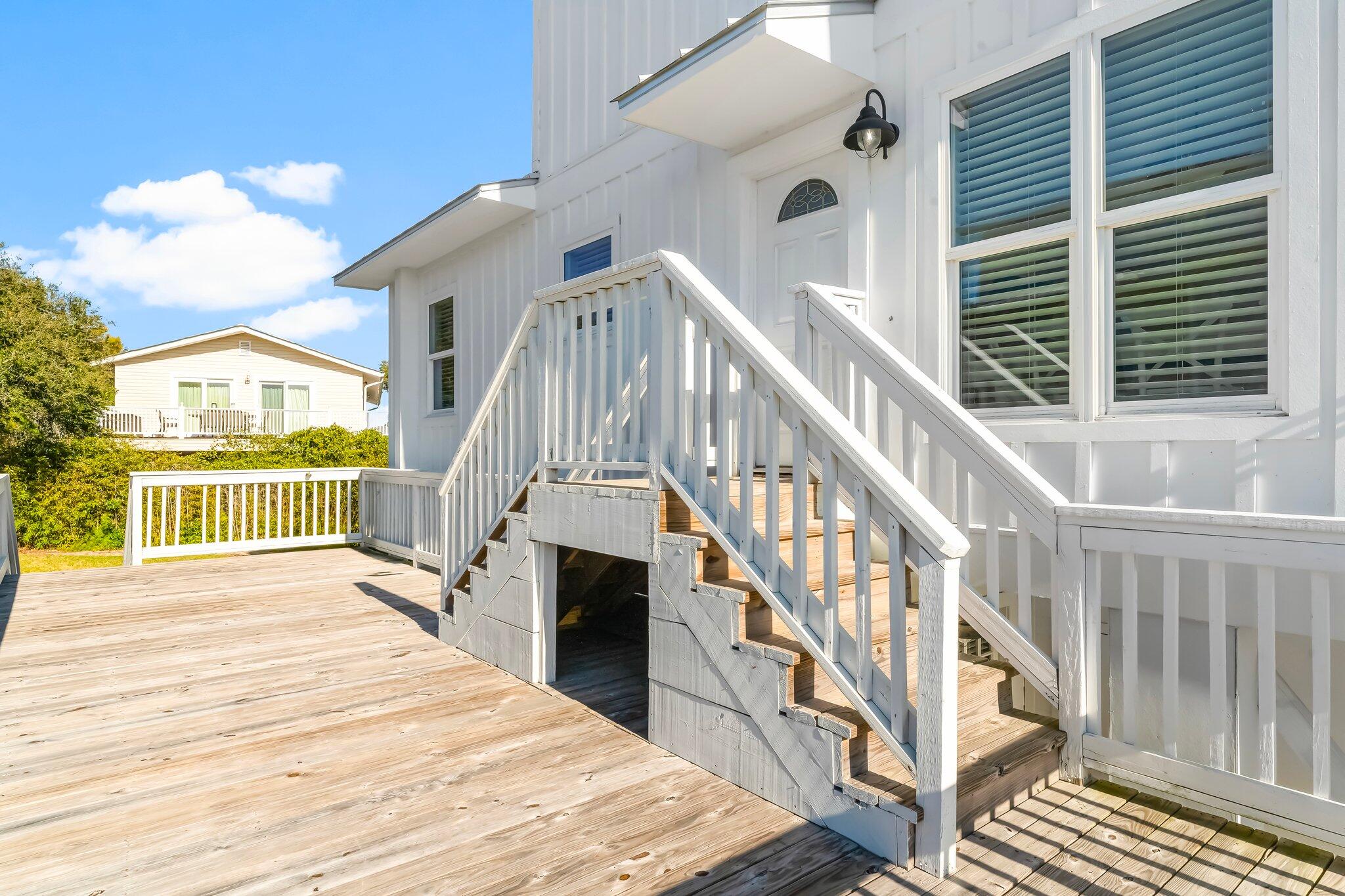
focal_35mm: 19
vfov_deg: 63.7
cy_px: 448
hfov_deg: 86.0
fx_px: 721
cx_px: 672
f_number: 13
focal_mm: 19.3
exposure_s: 1/160
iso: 400
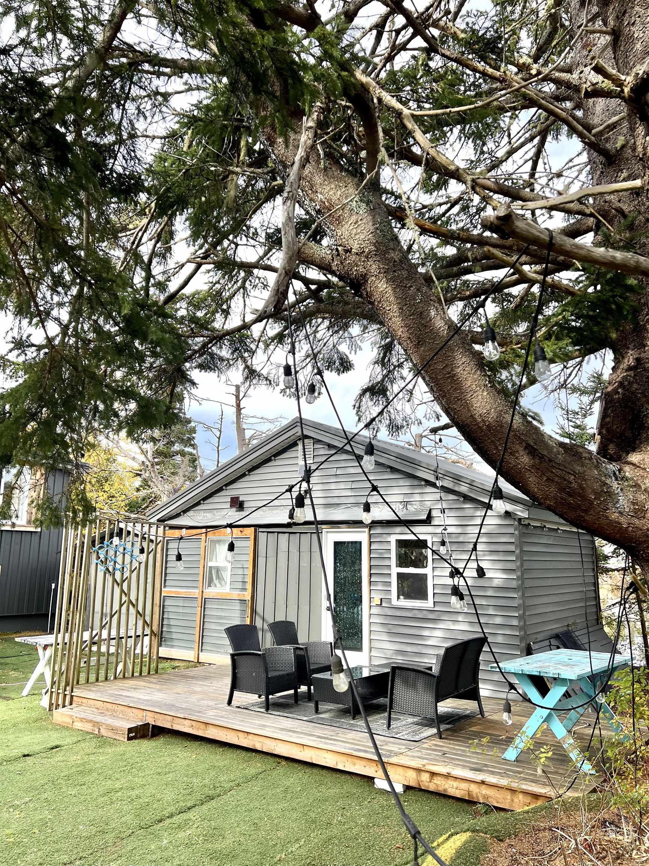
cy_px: 433
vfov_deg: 67.3
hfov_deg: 53.1
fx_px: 650
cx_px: 324
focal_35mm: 26
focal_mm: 5.7
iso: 50
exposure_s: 1/949
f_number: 1.5
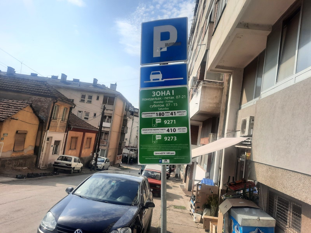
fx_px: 225
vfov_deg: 54.9
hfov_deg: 69.4
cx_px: 156
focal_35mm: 25
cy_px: 116
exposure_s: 1/1600
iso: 32
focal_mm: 4.6
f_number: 2
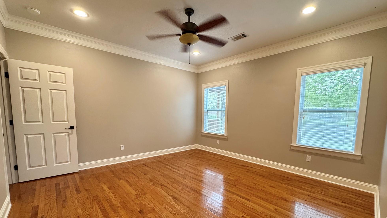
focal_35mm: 16
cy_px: 129
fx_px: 164
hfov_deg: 99.3
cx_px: 199
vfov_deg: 66.6
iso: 250
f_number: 2.2
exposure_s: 1/60
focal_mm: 2.22
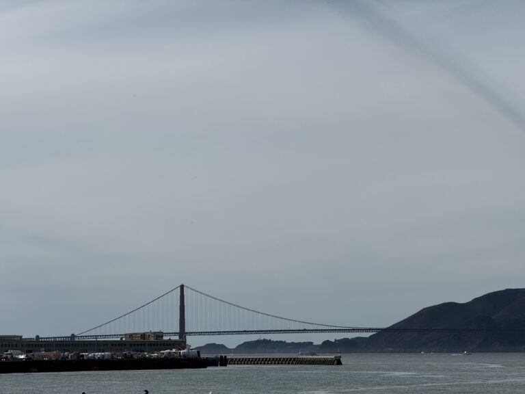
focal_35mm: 120
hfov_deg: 16.4
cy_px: 197
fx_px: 1820
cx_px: 262
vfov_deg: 12.3
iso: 40
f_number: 2.8
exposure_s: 1/3509
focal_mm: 15.66
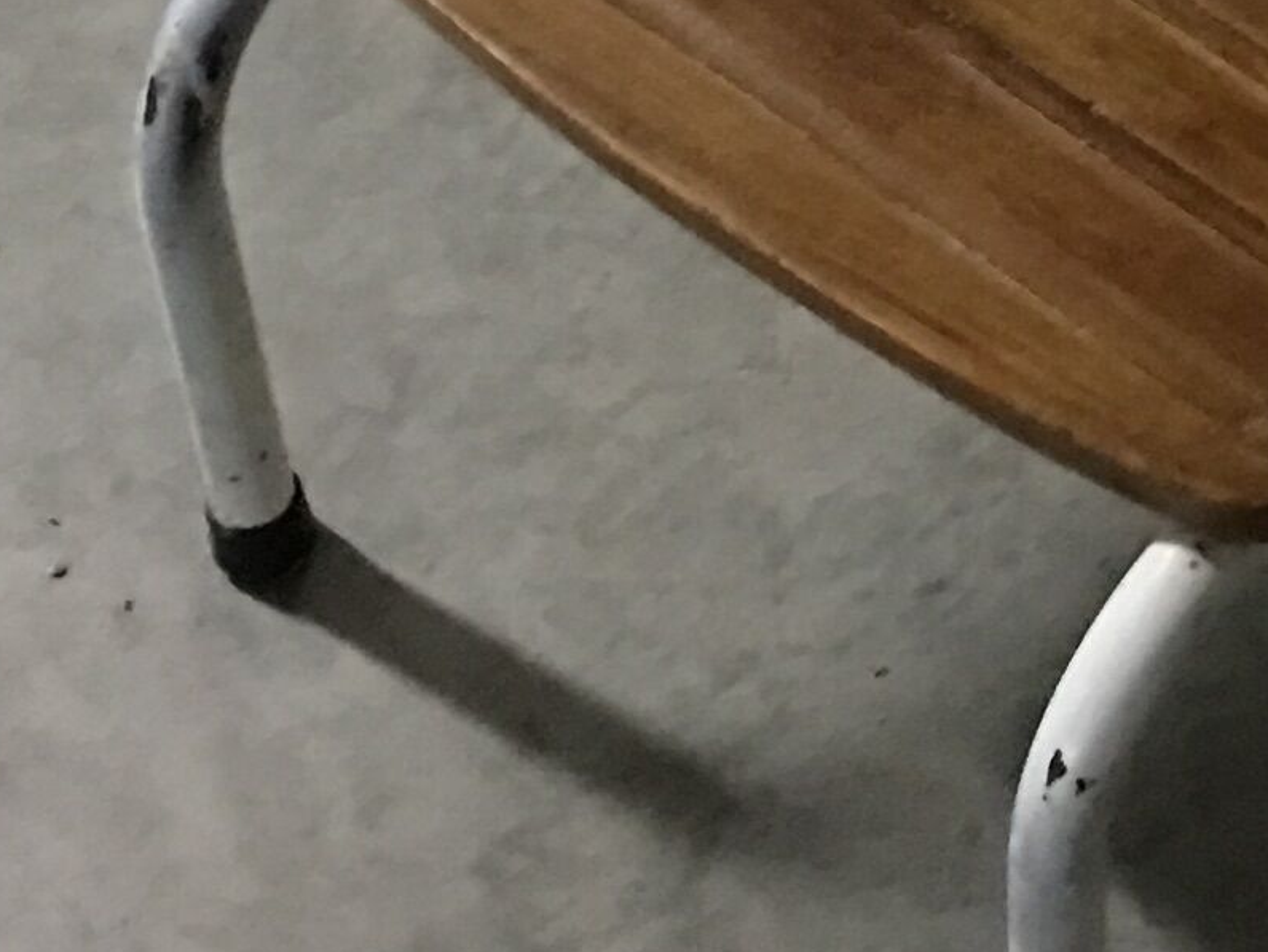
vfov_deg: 9.6
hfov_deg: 13.0
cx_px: 1641
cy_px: -737
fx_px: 5387
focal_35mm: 147
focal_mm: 4.15
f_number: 2.2
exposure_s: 1/4
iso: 100
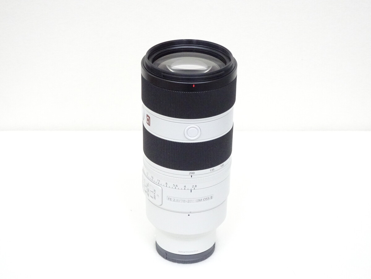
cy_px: 140
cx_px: 186
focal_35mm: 80
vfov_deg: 18.4
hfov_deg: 24.4
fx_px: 857
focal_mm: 13.69
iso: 1250
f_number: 5
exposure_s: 1/80
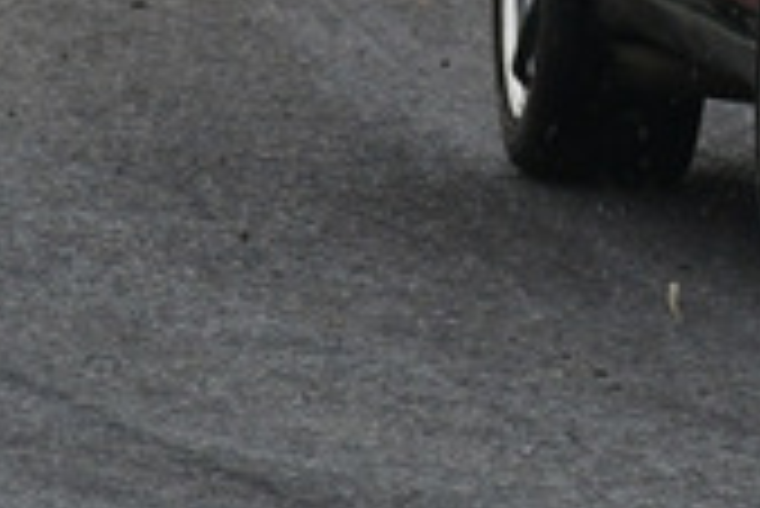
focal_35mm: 2844
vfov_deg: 0.5
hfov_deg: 0.7
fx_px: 60090
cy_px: -508
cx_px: 1354
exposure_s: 1/640
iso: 1000
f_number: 11
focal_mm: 400
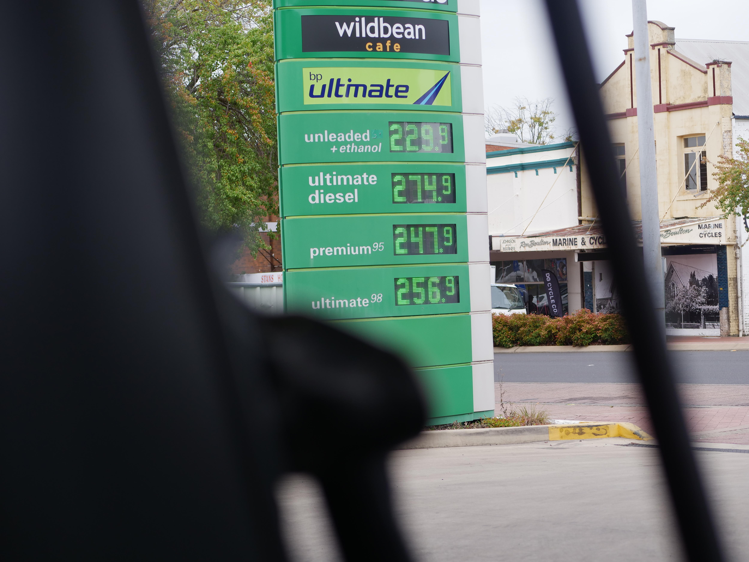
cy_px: 281
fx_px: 1861
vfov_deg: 17.2
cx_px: 374
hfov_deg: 22.8
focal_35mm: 86
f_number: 2.8
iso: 200
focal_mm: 43
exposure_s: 1/1300
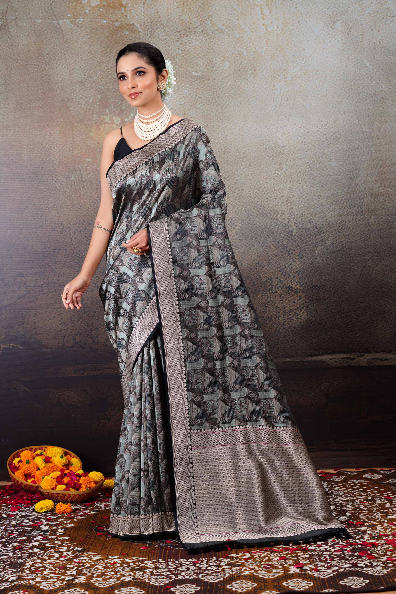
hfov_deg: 21.2
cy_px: 297
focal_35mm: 64
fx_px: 1056
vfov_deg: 31.4
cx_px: 198
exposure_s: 1/160
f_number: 6.3
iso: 125
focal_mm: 64
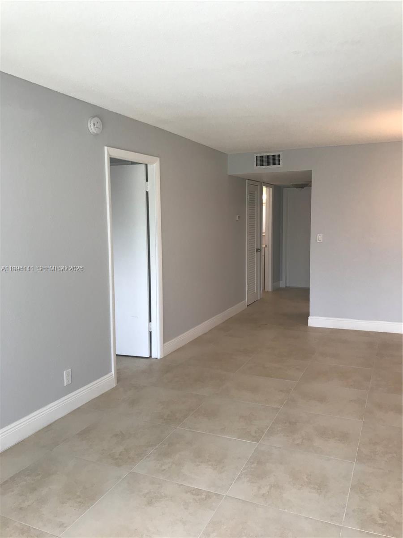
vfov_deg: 63.4
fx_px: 435
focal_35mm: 28
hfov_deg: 49.7
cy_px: 269
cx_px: 202
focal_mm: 3.99
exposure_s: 1/120
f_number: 1.8
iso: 32
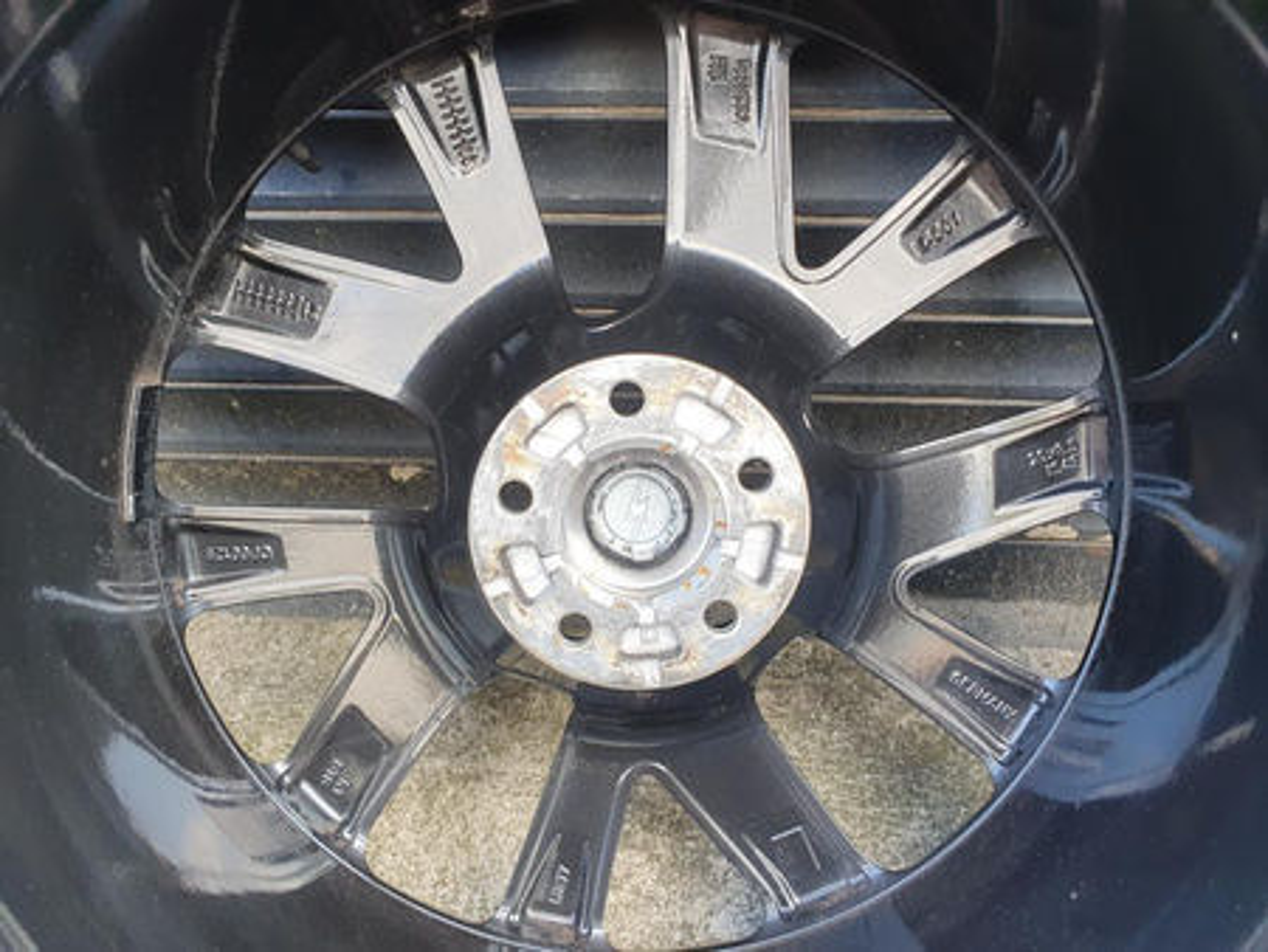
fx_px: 953
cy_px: 476
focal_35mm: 26
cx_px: 634
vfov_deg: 53.1
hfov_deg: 67.3
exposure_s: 1/100
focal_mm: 4.32
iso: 80
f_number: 2.4
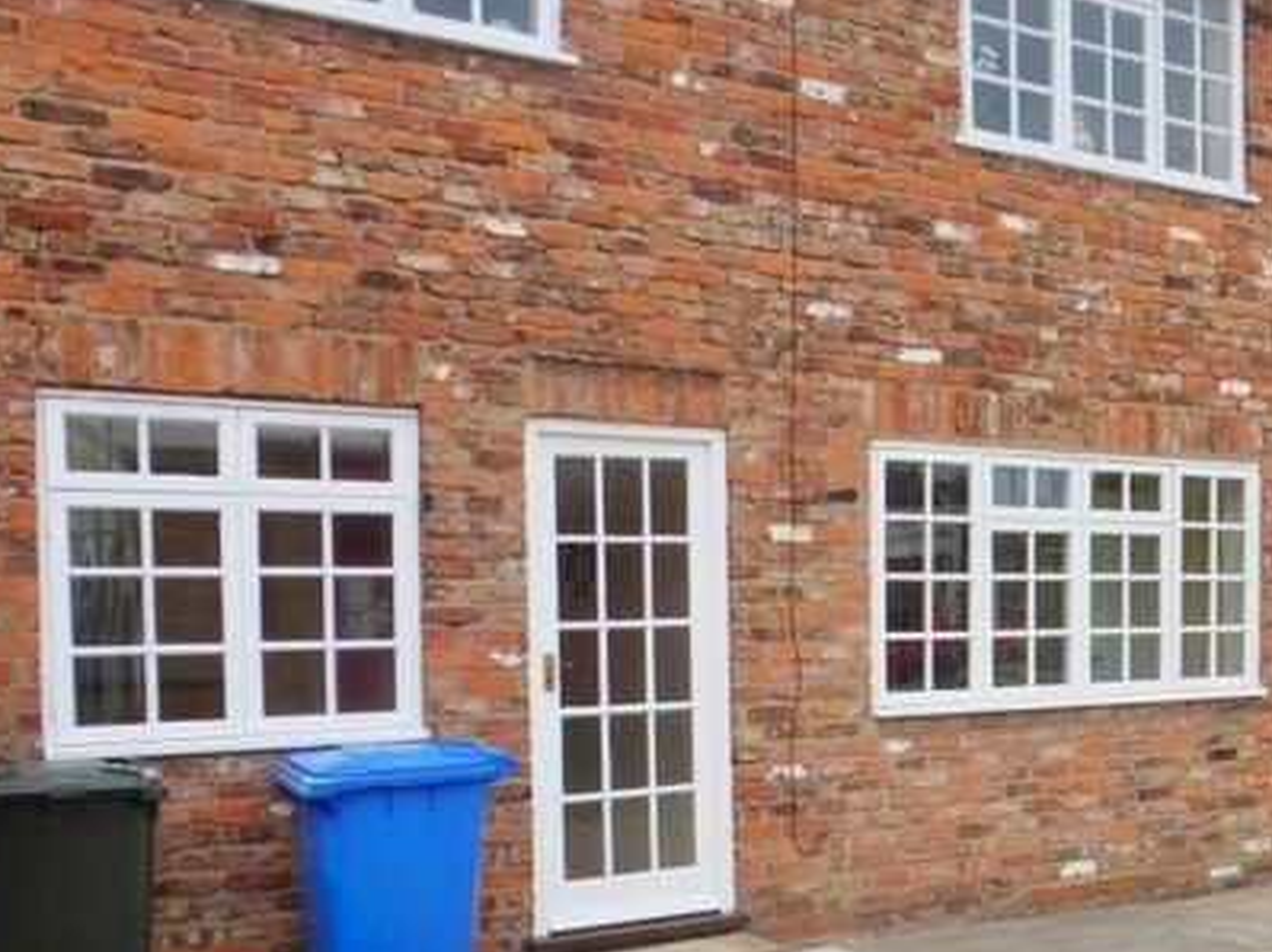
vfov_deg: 32.5
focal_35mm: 44
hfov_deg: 40.6
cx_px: 1077
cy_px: 653
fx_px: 1616
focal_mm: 4.3
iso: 100
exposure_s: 1/400
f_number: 4
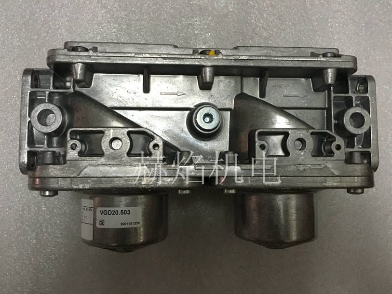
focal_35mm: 29
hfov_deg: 61.7
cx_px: 196
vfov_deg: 48.2
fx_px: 328
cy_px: 147
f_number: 2.2
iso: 200
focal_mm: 4.15
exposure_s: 1/20
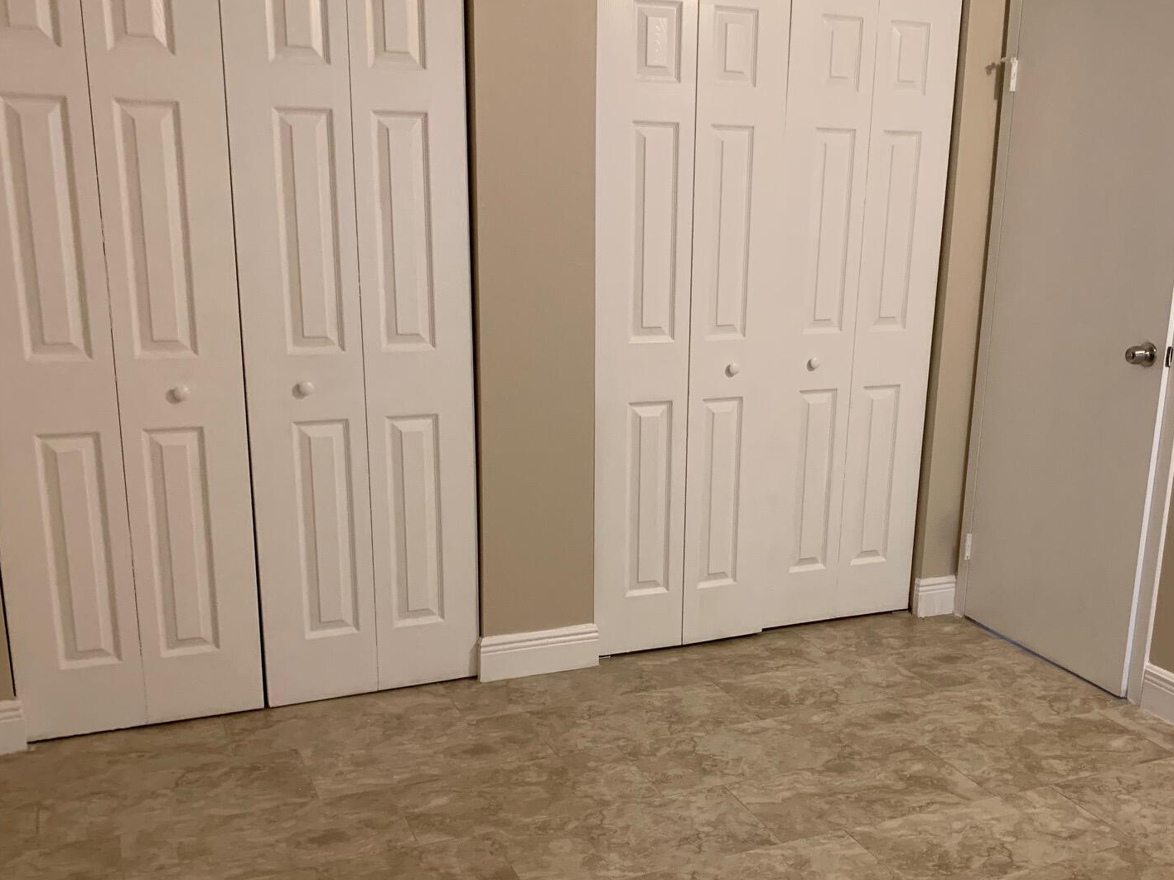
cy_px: 544
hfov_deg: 49.9
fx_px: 1255
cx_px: 681
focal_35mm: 37
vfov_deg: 38.4
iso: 320
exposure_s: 1/40
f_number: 1.8
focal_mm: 4.25
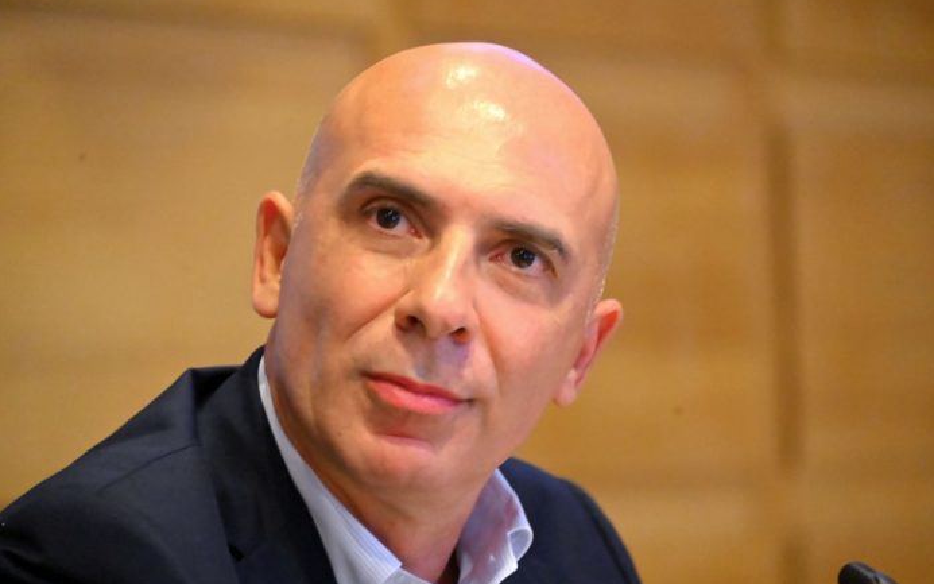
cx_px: 468
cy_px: 296
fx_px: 7814
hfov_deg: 6.8
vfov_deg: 4.3
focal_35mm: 307
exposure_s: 1/160
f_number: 5.6
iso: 20000
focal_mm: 300
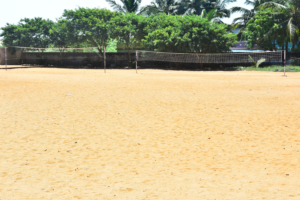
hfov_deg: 29.6
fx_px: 567
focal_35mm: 68
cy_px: 83
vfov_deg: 20.0
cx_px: 161
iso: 160
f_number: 9
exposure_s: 1/125
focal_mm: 55
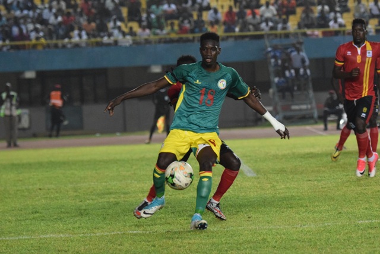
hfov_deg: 7.4
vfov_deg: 5.0
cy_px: 127
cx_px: 190
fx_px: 2930
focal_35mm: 278
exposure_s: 1/500
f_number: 5.3
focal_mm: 185
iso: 6400
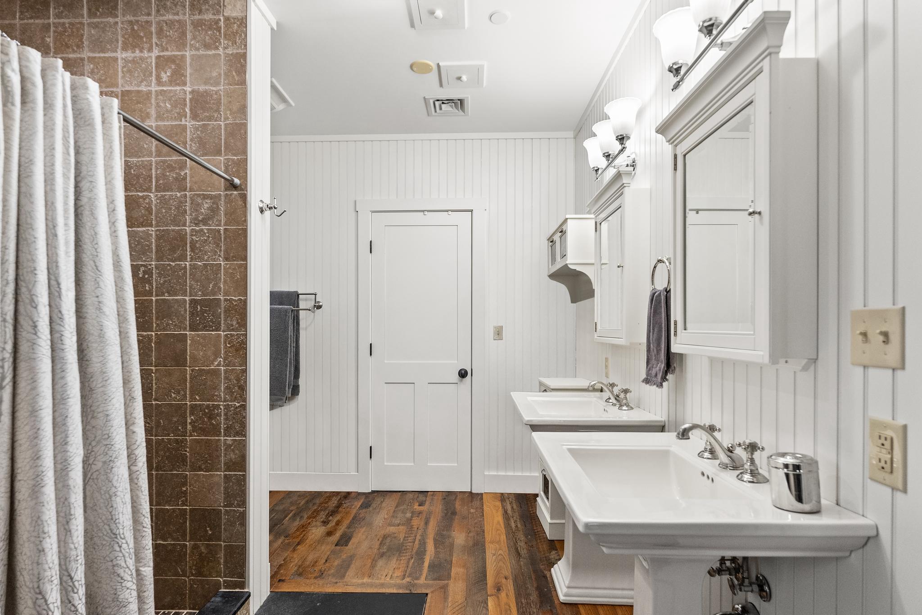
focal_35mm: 18
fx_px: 461
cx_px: 461
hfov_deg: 90.0
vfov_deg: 67.4
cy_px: 308
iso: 1600
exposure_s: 1/25
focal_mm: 18
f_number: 5
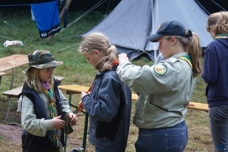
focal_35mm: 105
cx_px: 114
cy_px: 76
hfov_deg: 19.4
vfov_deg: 13.1
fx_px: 666
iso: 400
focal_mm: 70
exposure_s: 1/125
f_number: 5.6
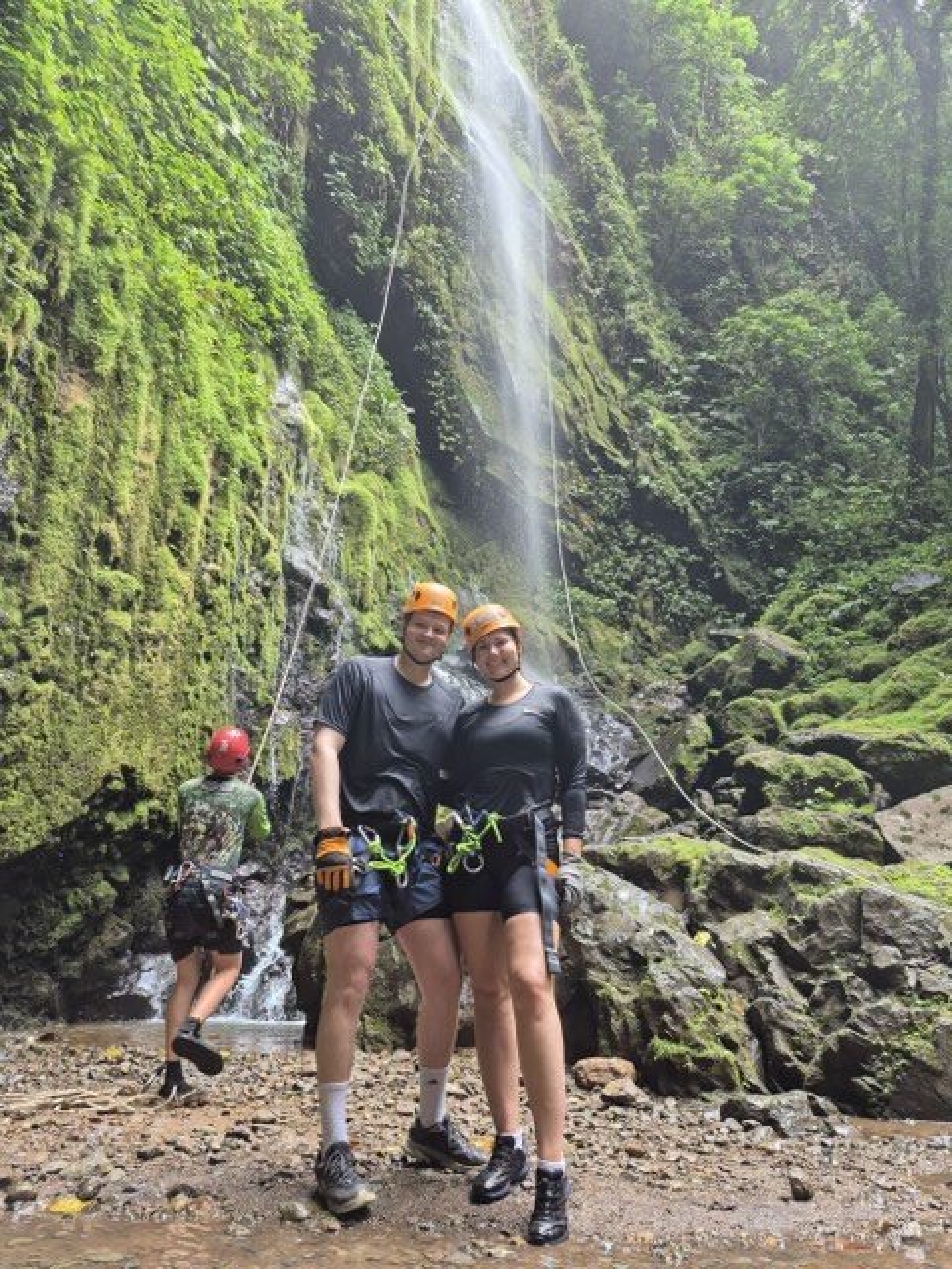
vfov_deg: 73.9
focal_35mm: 23
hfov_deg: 58.9
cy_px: 634
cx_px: 476
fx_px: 843
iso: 160
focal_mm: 5.4
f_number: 1.8
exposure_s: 1/180
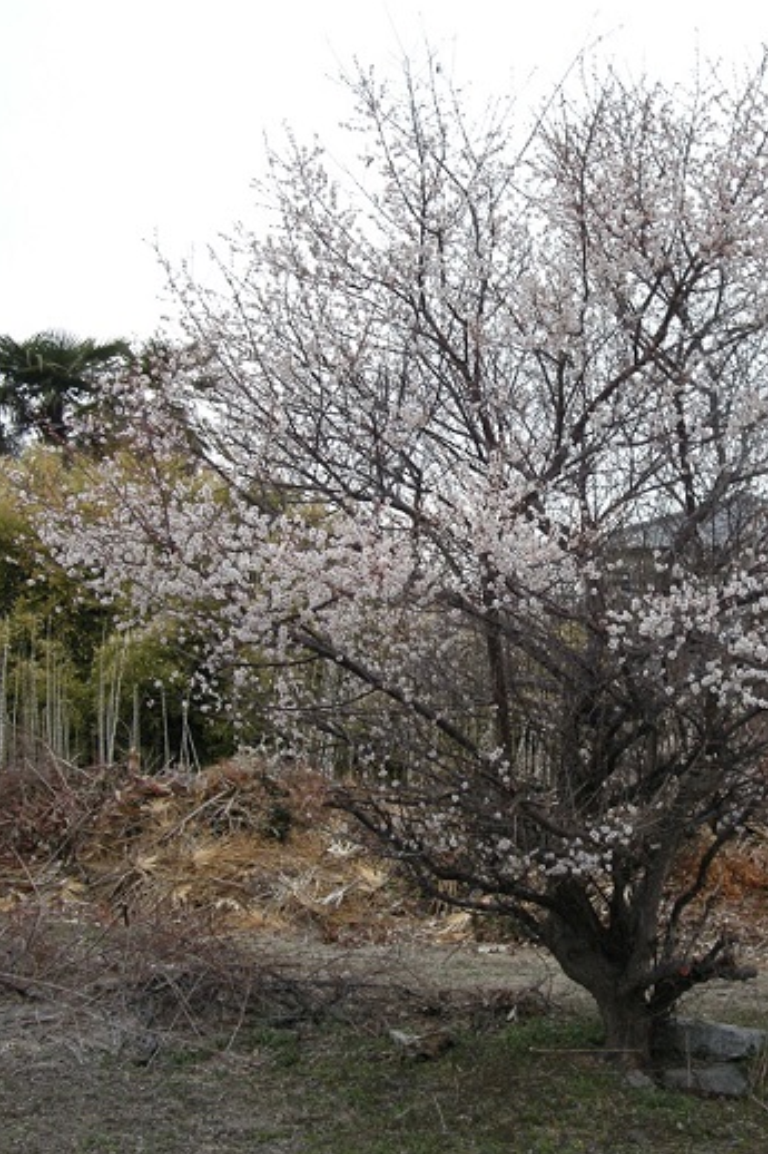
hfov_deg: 25.7
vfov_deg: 38.2
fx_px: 1665
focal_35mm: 52
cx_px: 577
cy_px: 576
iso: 135
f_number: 2.8
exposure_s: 1/49.2
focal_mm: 7.9
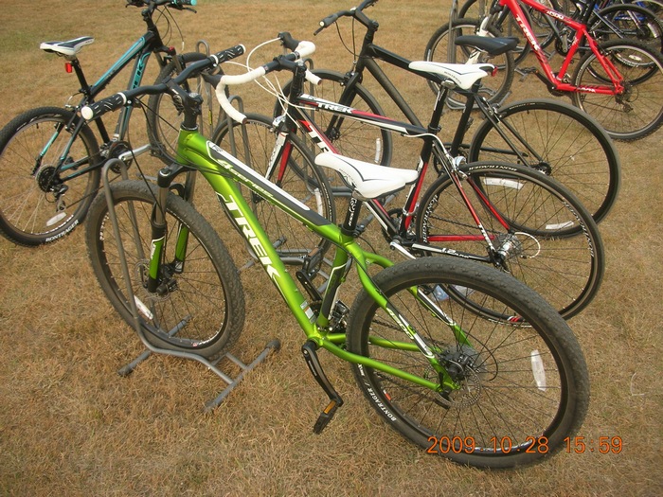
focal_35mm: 35
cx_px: 332
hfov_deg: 52.6
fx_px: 670
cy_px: 248
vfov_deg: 40.7
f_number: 3
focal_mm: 5.8
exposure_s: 1/103
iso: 50
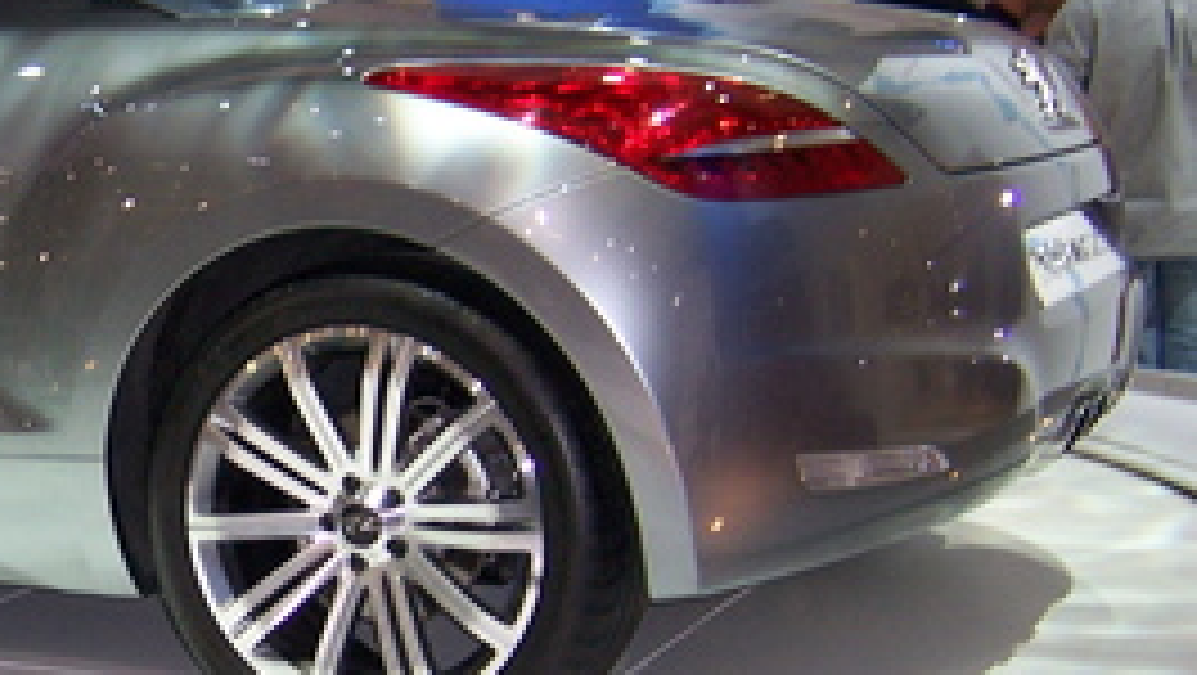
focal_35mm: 72
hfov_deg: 27.7
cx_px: 7
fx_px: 2287
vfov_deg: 16.8
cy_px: 441
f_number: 2.8
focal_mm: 5.5
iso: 140
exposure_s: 1/60
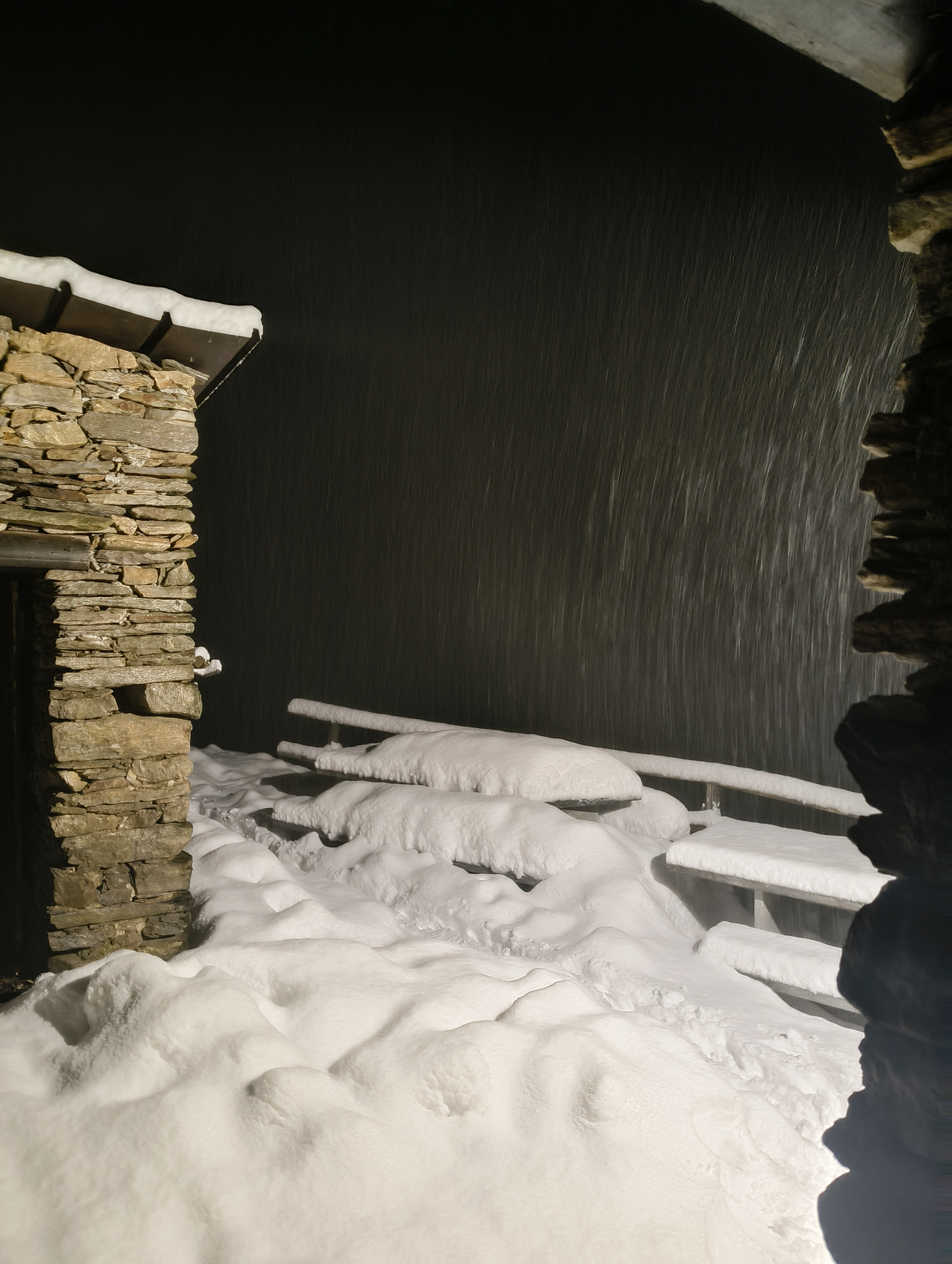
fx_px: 878
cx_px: 476
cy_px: 632
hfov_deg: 56.9
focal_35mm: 24
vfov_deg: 71.5
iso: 4188
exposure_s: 1/14.3
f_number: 1.87
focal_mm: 5.56
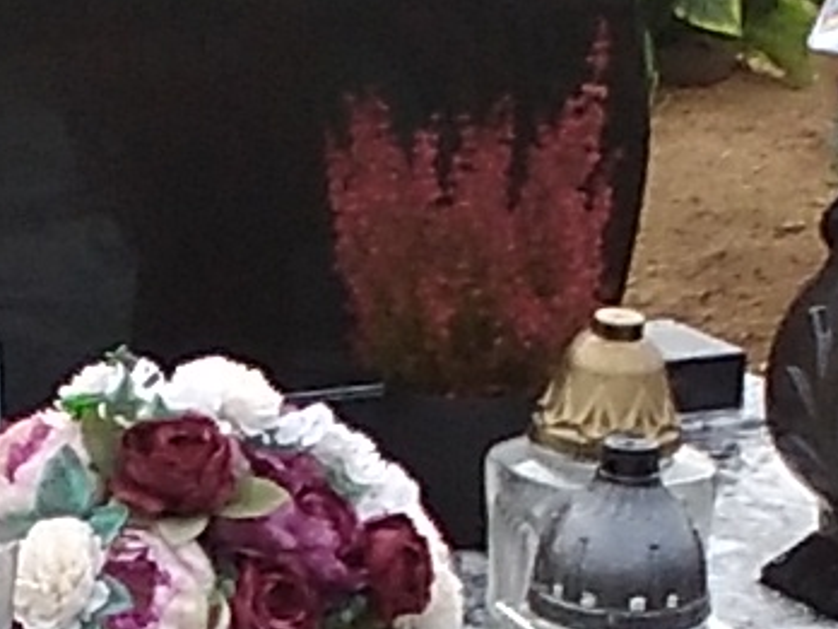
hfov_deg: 9.2
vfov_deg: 6.8
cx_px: 238
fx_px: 5229
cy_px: 933
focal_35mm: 216
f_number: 2.4
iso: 100
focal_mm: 2.39
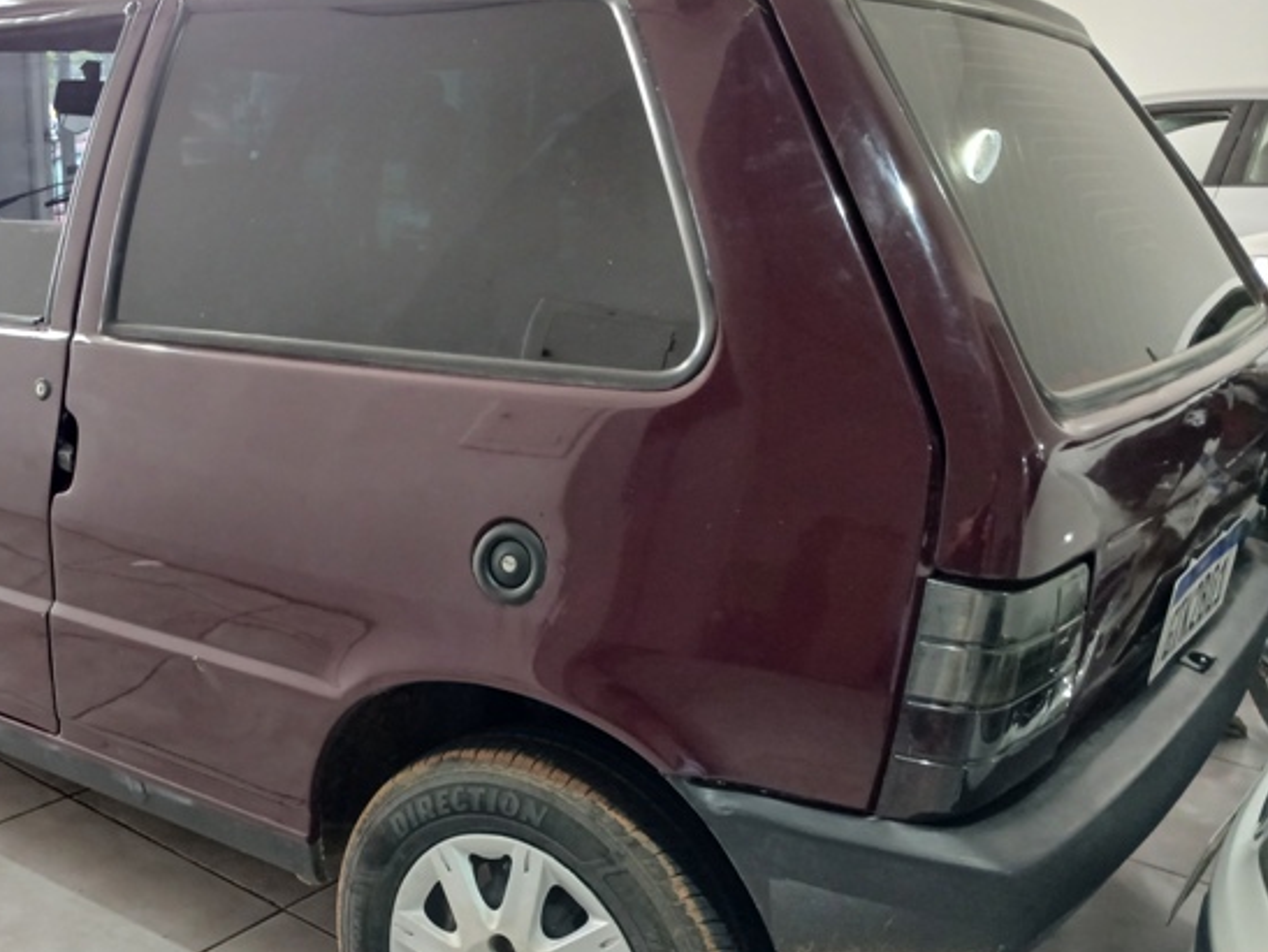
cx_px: 415
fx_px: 1393
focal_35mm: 38
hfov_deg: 48.1
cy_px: 567
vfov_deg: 37.6
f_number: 1.8
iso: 250
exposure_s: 1/30
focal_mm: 3.98
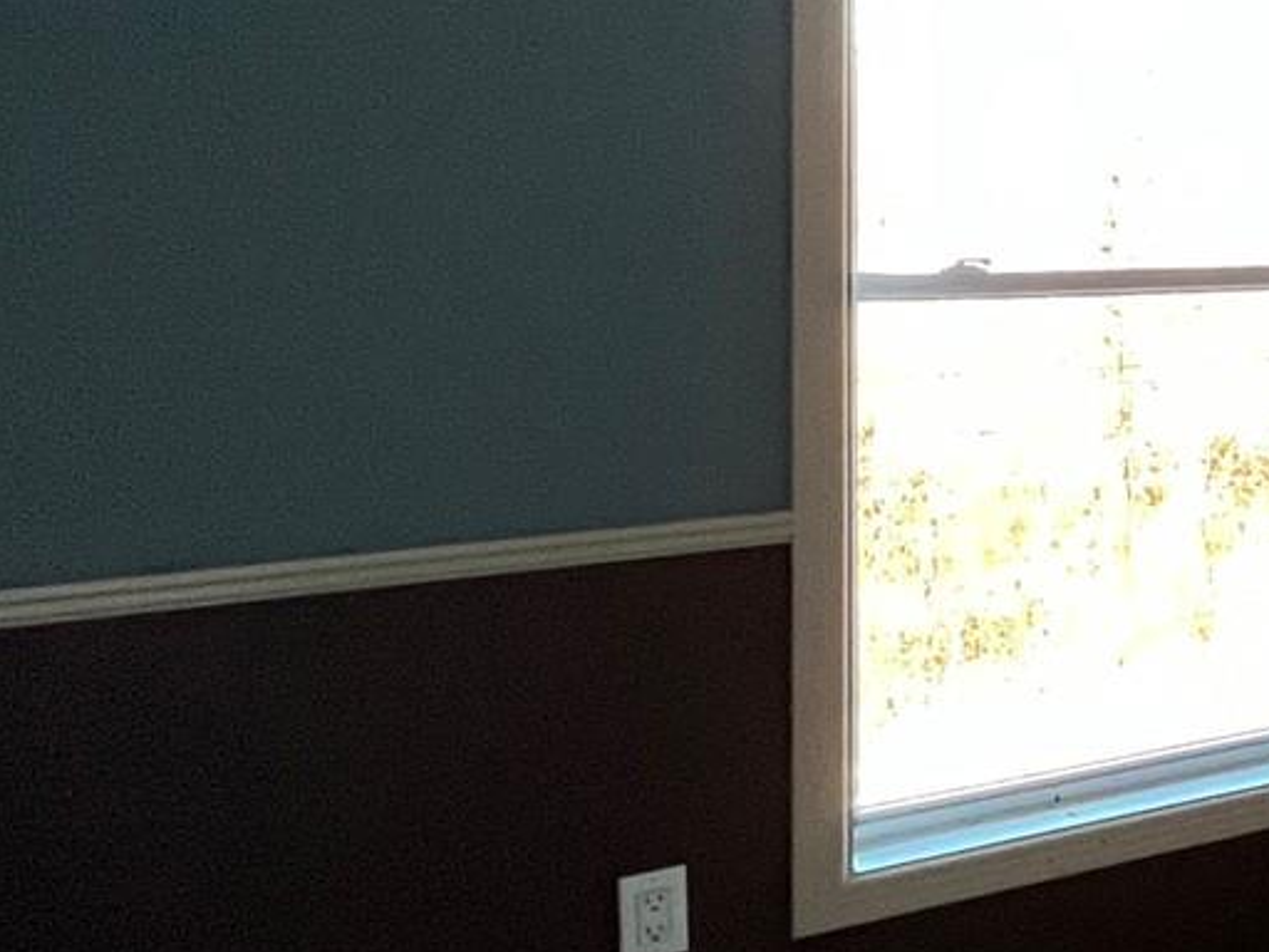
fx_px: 1906
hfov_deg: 21.6
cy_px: 228
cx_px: 2332
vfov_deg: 27.6
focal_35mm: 52
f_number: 1.8
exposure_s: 1/60
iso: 160
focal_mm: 1.57
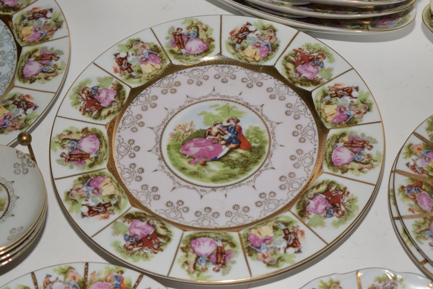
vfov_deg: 18.9
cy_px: 144
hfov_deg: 28.1
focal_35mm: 72
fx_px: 866
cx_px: 216
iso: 800
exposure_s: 1/100
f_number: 5.6
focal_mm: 48
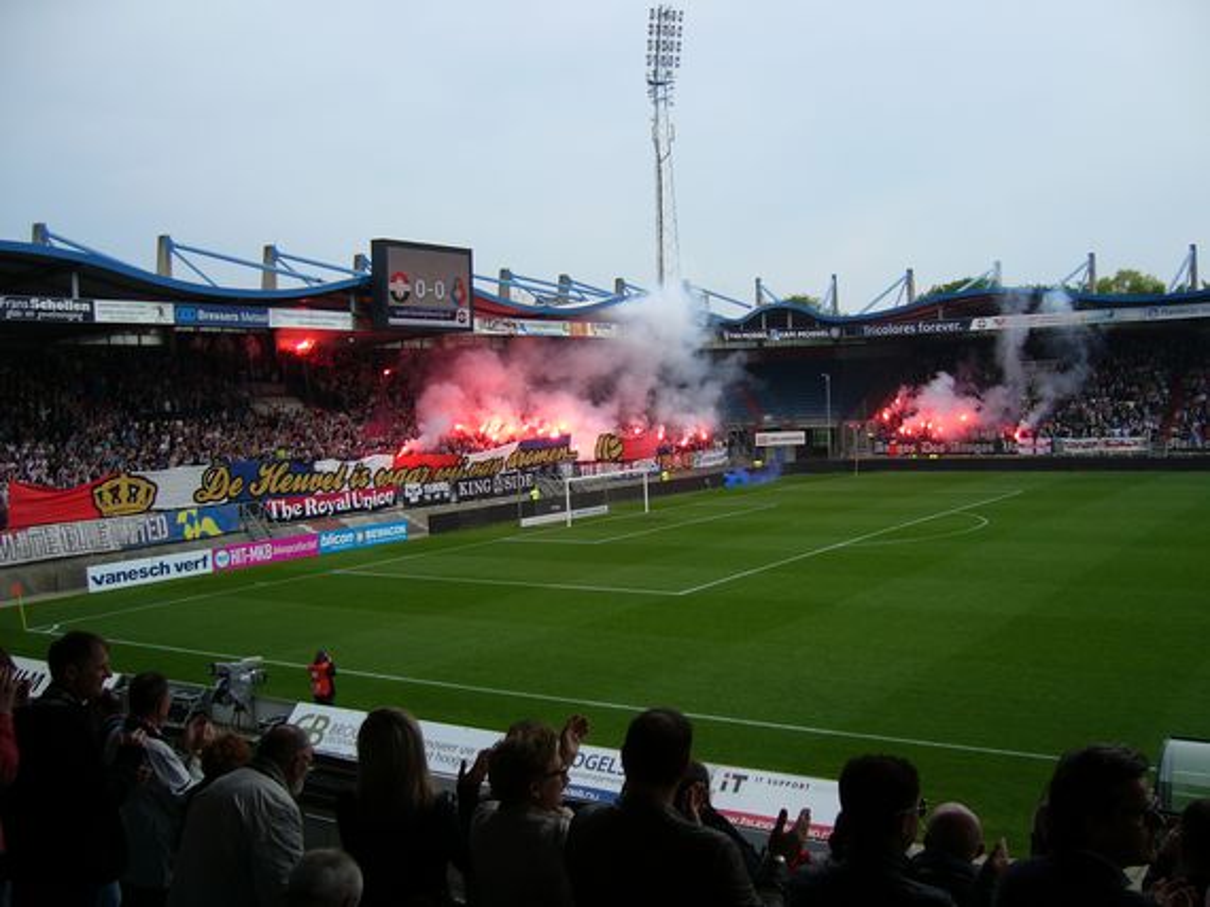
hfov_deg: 52.6
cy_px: 454
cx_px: 605
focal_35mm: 35
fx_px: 1223
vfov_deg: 40.7
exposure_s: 1/800
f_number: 2.8
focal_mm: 5.8
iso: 50
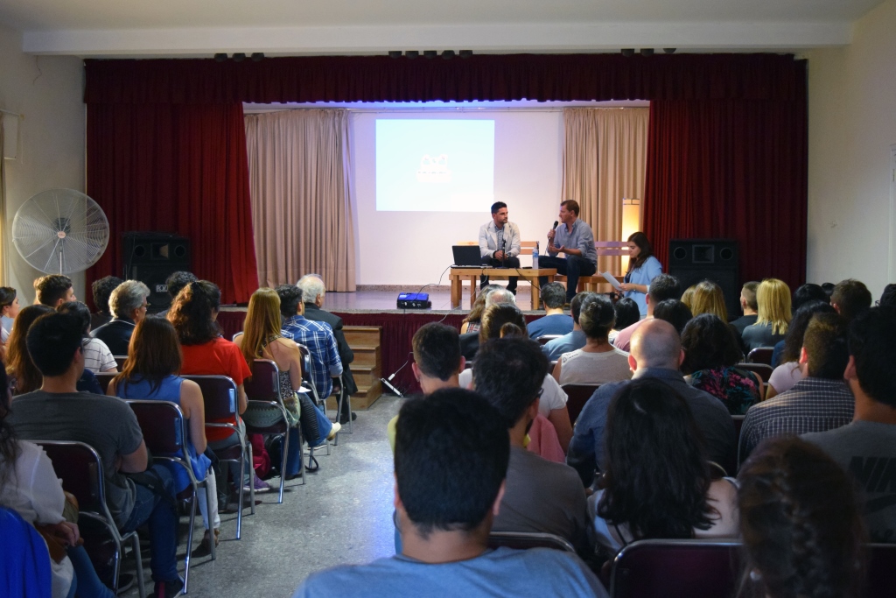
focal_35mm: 38
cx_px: 448
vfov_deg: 35.5
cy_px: 299
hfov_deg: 51.3
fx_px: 933
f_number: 4
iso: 3200
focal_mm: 25
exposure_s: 1/60
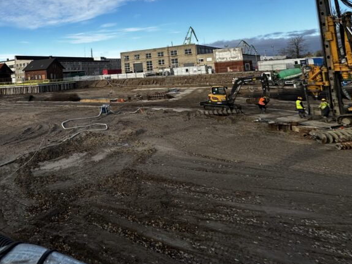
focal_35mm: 25
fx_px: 254
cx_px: 49
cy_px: 56
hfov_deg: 60.8
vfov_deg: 51.8
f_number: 2.2
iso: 50
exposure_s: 1/1667
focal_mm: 2.22
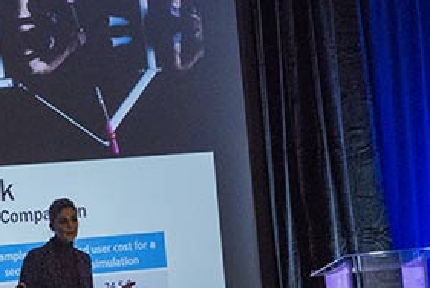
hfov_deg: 11.5
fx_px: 2104
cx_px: -9
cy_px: 270
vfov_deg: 7.8
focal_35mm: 176
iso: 3200
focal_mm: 66
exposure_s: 1/80
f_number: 6.3
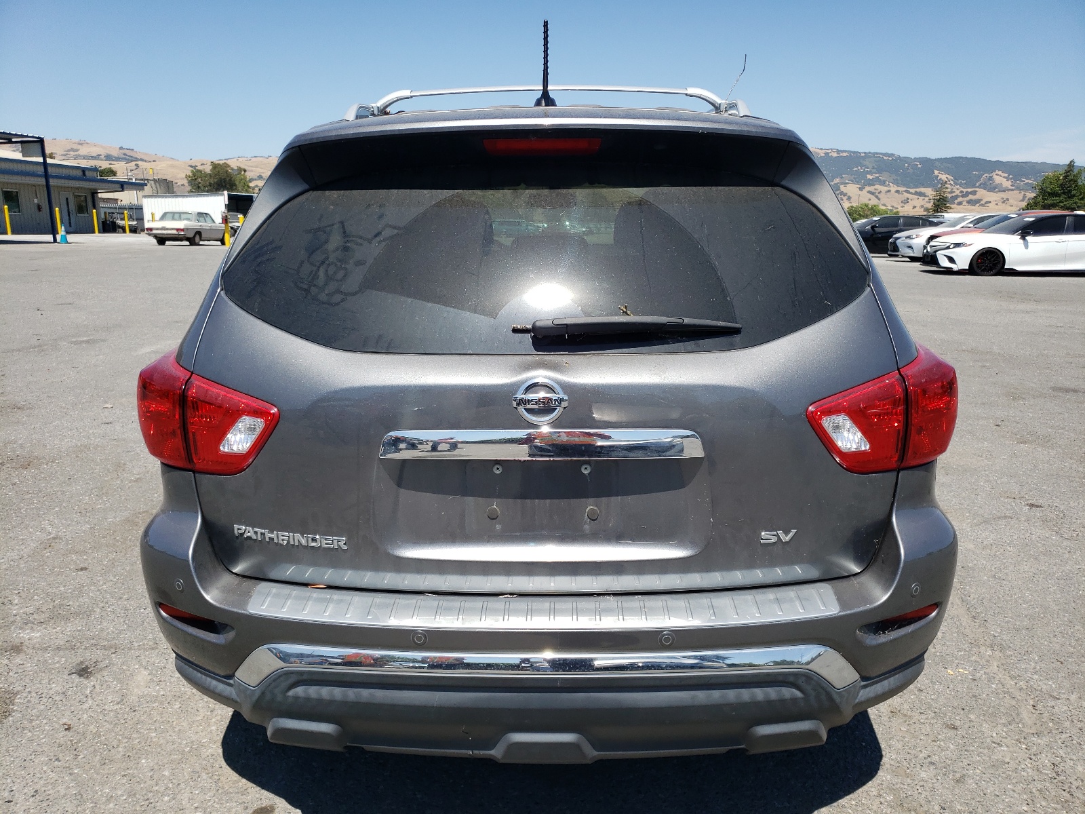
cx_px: 542
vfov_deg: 53.1
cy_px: 407
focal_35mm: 26
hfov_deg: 67.3
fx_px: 815
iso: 50
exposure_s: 1/2500
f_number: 1.5
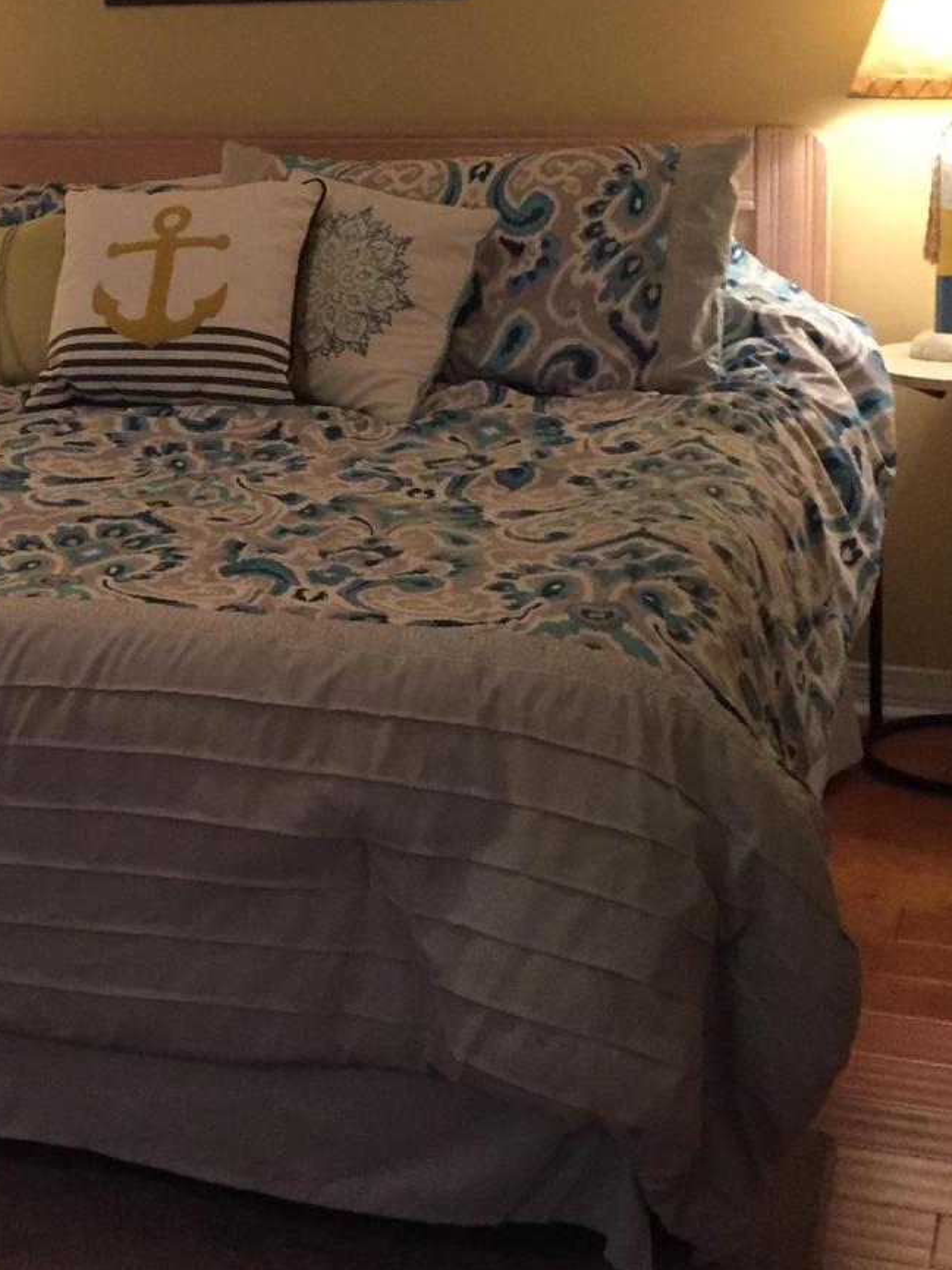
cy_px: 277
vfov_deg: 28.4
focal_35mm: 67
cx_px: -116
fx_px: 2458
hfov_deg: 20.8
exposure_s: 1/30
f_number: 2.2
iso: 200
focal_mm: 4.15
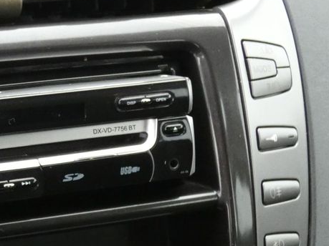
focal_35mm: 96
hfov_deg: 19.7
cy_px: 115
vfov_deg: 15.4
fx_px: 912
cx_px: -24
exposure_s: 1/80
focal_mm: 7.8
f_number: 5
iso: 1000
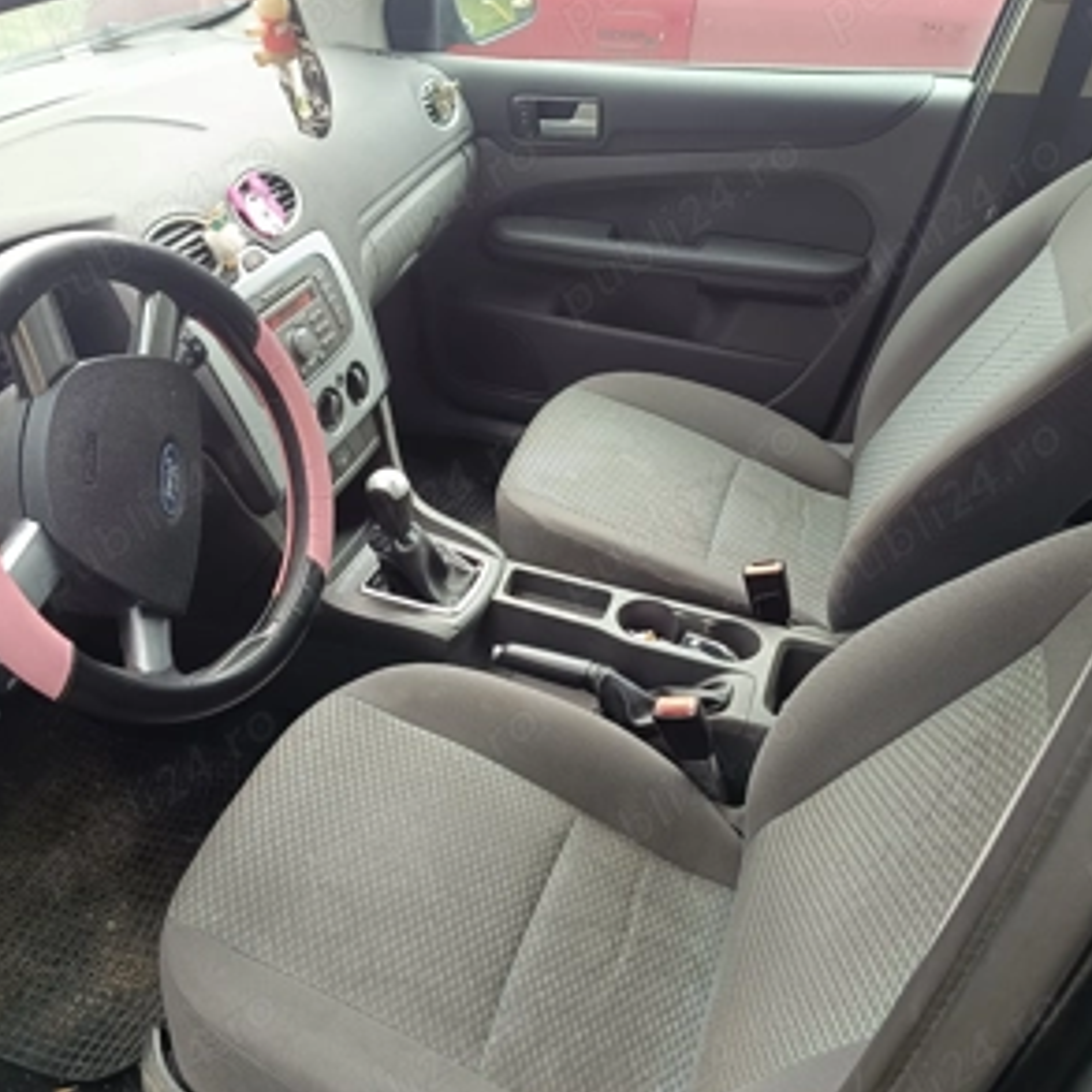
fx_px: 1035
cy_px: 574
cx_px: 548
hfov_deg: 55.6
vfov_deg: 55.6
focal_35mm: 29
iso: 148
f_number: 1.88
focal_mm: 5.59
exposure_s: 1/101
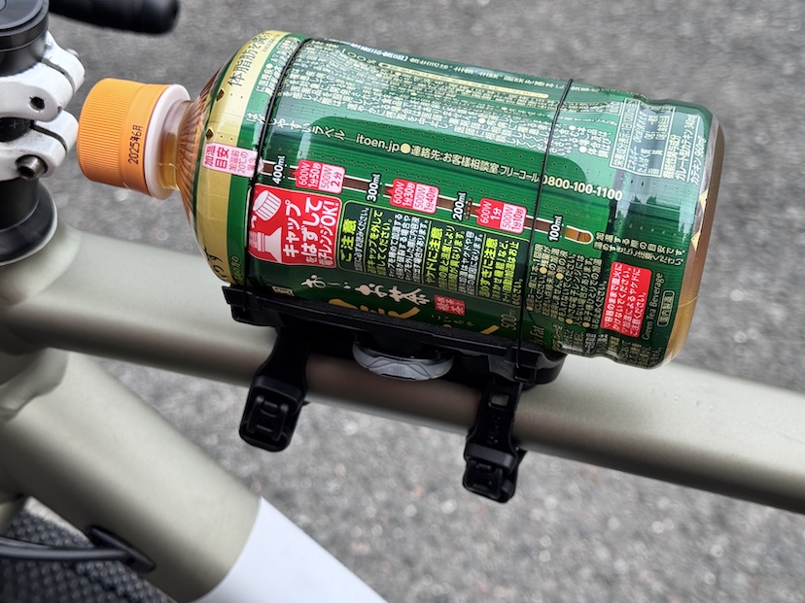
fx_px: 1349
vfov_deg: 25.2
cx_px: 418
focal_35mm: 58
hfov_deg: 33.2
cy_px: 246
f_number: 1.78
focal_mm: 6.76
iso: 64
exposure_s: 1/783
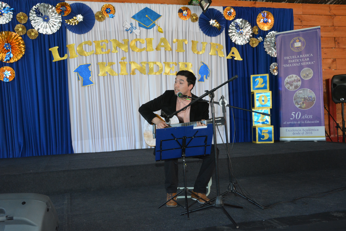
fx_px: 375
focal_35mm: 39
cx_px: 173
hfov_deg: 49.5
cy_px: 116
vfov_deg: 34.2
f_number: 5.6
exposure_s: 1/160
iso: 2000
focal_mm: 26
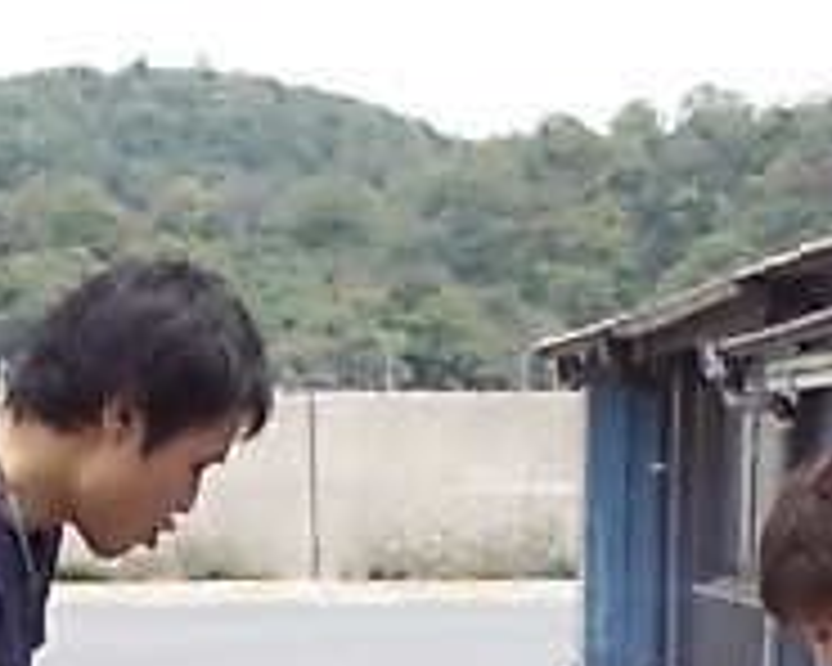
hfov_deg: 19.3
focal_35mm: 98
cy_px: 1076
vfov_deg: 14.4
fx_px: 2413
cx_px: 117
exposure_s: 1/435
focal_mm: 3.73
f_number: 3.5
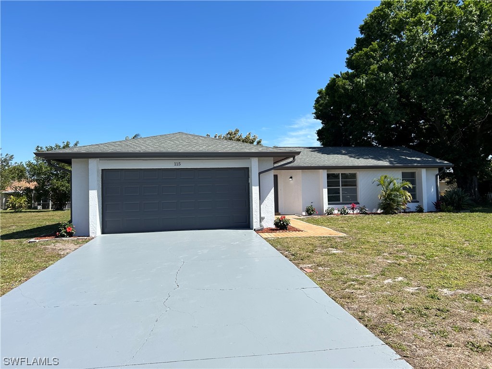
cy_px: 184
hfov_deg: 67.3
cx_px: 246
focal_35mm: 26
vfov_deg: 53.1
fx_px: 370
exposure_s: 1/4274
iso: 50
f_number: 1.5
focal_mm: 5.7
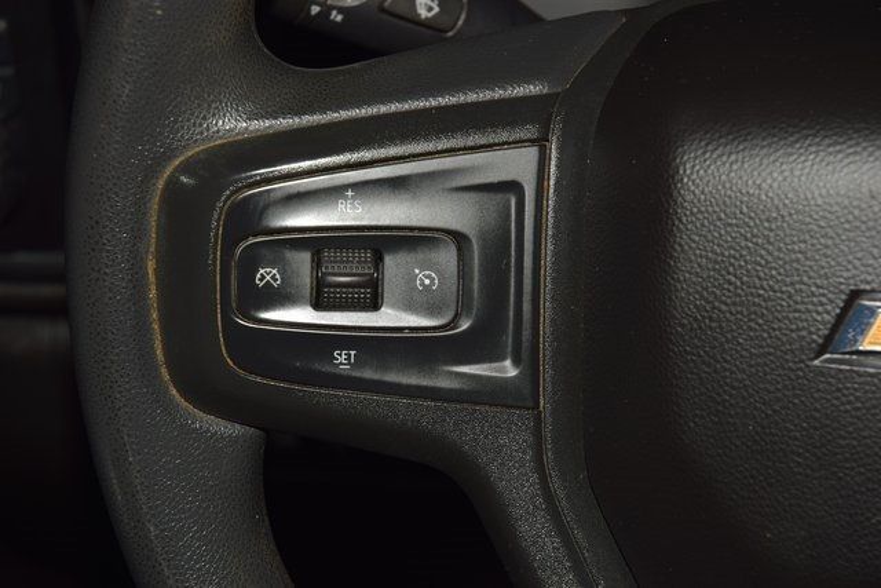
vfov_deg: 13.0
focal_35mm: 105
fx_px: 2570
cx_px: 440
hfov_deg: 19.5
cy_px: 294
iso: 100
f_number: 8
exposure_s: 1/125
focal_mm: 70
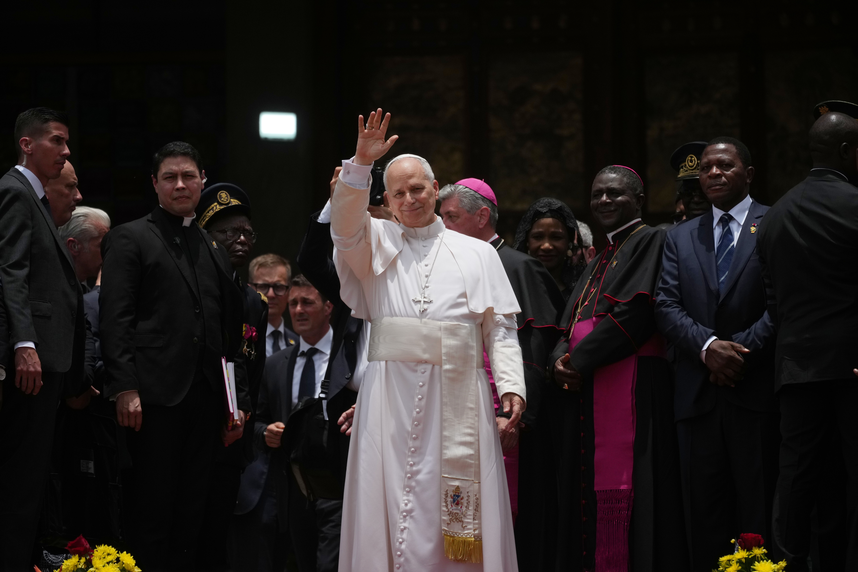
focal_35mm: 324
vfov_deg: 4.2
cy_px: 286
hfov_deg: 6.4
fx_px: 7721
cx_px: 429
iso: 800
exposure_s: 1/10000
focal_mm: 324
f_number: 5.6
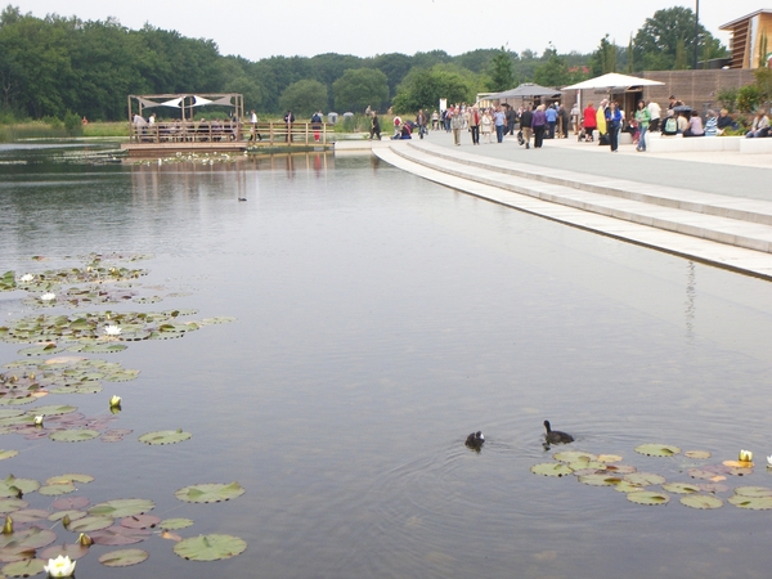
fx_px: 1294
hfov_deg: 33.2
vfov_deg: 25.2
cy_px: 290
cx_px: 386
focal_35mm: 58
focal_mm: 12.1
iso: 100
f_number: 3.6
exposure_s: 1/800
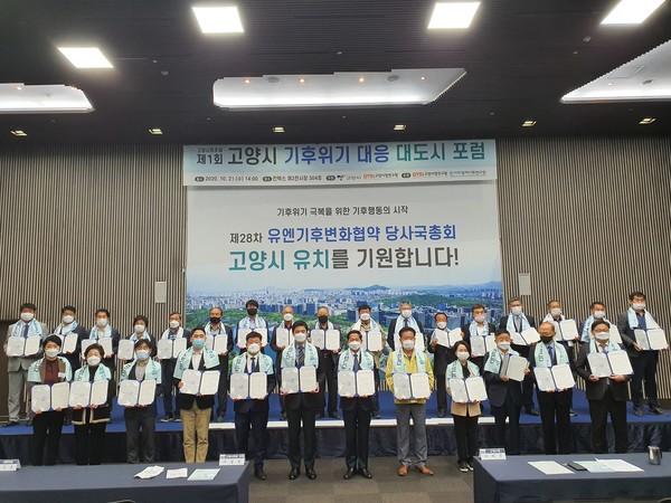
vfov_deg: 53.1
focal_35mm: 26
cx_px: 336
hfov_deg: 67.3
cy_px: 252
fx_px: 504
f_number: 2.4
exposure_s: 1/60
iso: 160
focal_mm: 4.3
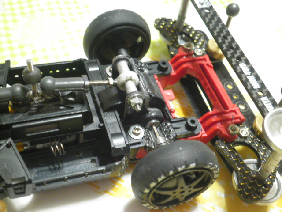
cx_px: 141
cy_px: 106
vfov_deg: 30.9
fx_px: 383
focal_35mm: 47
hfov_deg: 40.4
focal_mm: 8.3
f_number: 3.4
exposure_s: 1/4
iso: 160
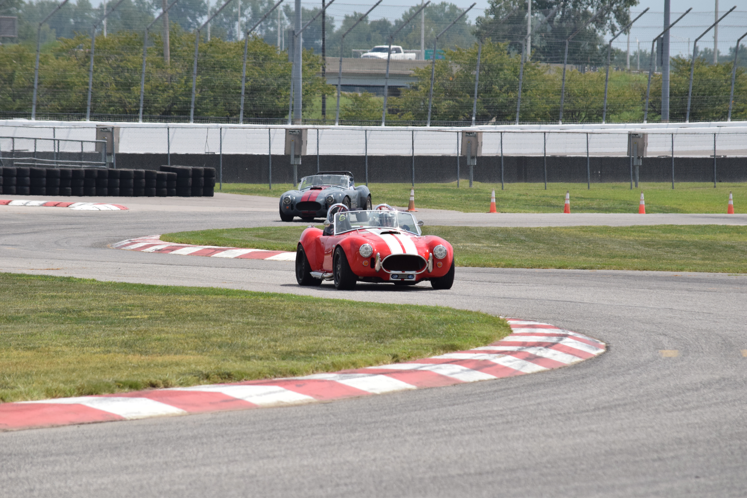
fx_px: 6847
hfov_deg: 6.2
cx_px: 374
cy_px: 249
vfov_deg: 4.2
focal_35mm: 330
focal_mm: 220
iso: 800
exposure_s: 1/4000
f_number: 8
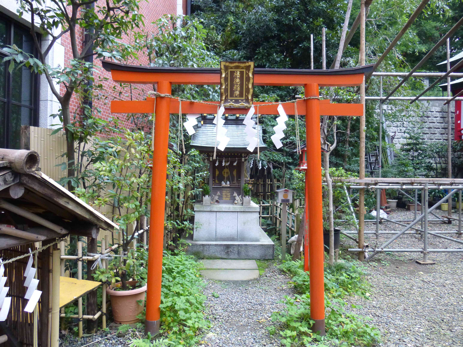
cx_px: 232
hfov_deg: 69.4
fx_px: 334
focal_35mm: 25
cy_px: 174
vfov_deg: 54.9
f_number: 3.1
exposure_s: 1/50
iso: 400
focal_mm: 4.5
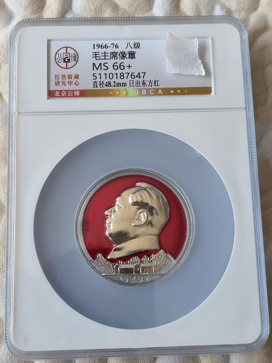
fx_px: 503
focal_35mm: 48
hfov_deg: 30.3
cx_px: 136
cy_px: 182
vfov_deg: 39.7
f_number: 1.8
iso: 160
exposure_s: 1/600
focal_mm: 5.54
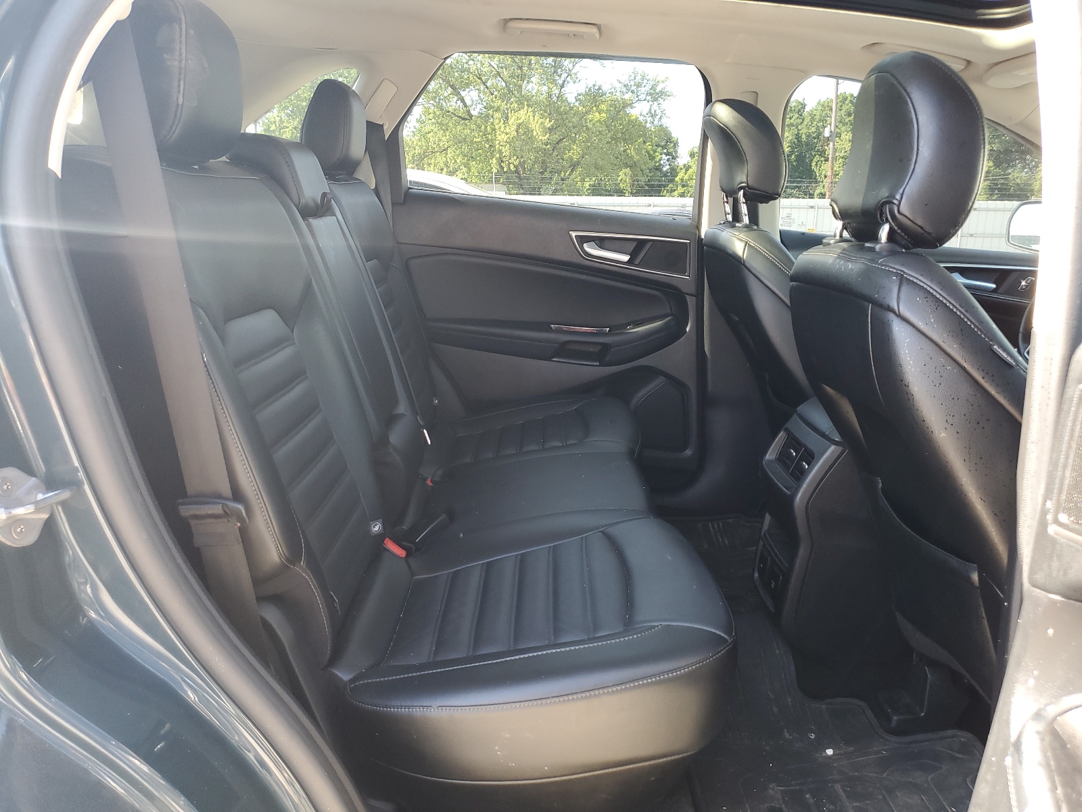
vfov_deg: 53.1
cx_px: 541
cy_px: 406
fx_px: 813
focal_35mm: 26
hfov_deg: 67.3
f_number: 1.5
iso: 63
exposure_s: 1/120
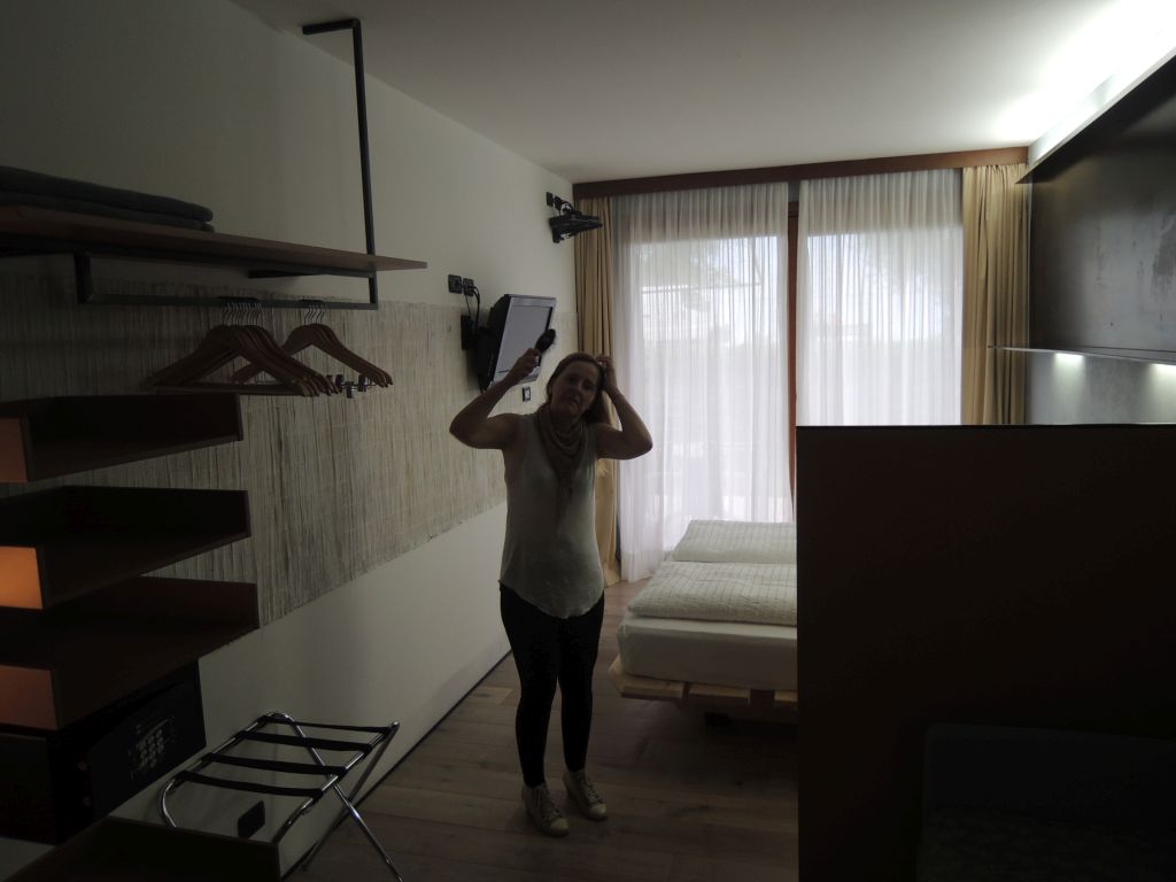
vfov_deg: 56.8
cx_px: 588
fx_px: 815
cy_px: 441
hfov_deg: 71.6
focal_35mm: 24
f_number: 2.2
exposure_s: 1/60
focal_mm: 4.3
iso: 160
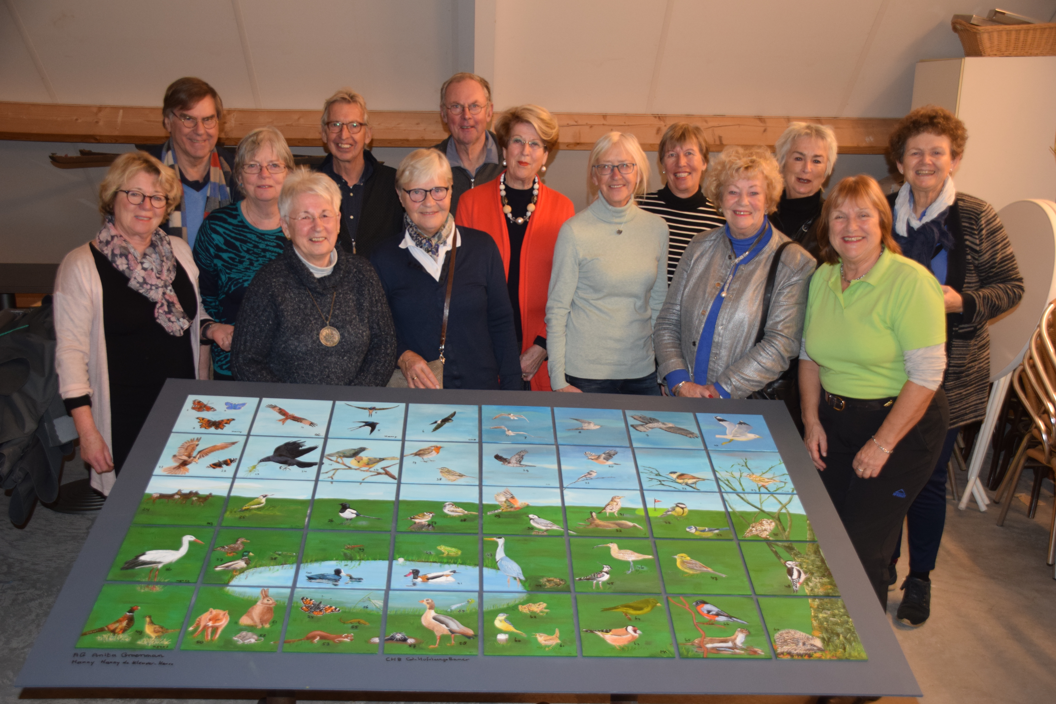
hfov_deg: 51.3
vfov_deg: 35.5
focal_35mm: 38
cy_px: 352
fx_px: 1100
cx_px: 528
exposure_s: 1/60
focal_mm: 25
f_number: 4
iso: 900
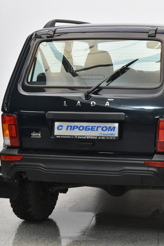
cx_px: 129
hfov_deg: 12.4
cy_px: 125
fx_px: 751
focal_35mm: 110
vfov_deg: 18.6
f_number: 5.3
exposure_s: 1/50
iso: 1000
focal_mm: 48
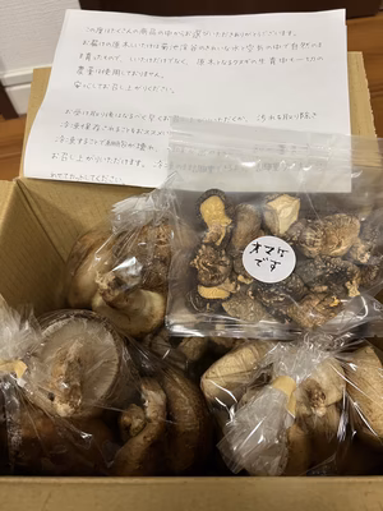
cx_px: 192
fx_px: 384
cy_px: 256
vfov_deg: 67.3
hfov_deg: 53.1
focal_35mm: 26
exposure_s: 1/50
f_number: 1.5
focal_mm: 5.7
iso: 125
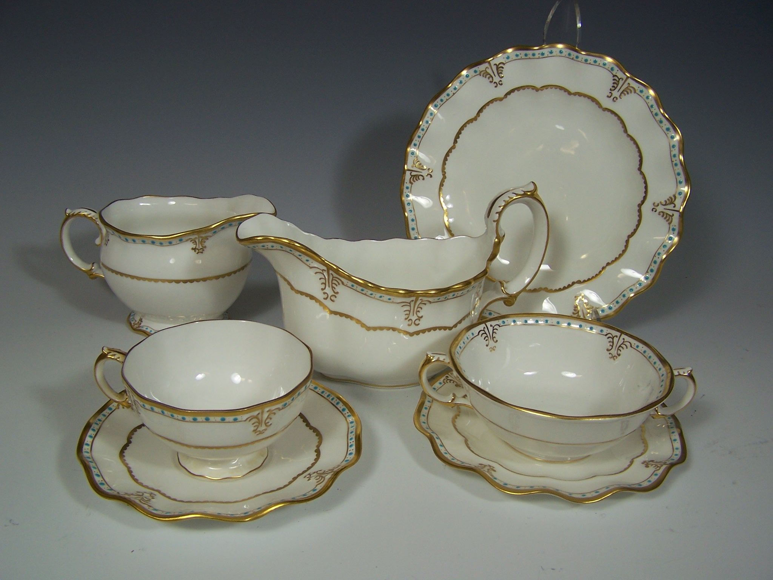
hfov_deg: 49.0
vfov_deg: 37.7
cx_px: 386
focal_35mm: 38
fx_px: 849
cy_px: 290
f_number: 2.8
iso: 80
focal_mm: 6.3
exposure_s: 1/90
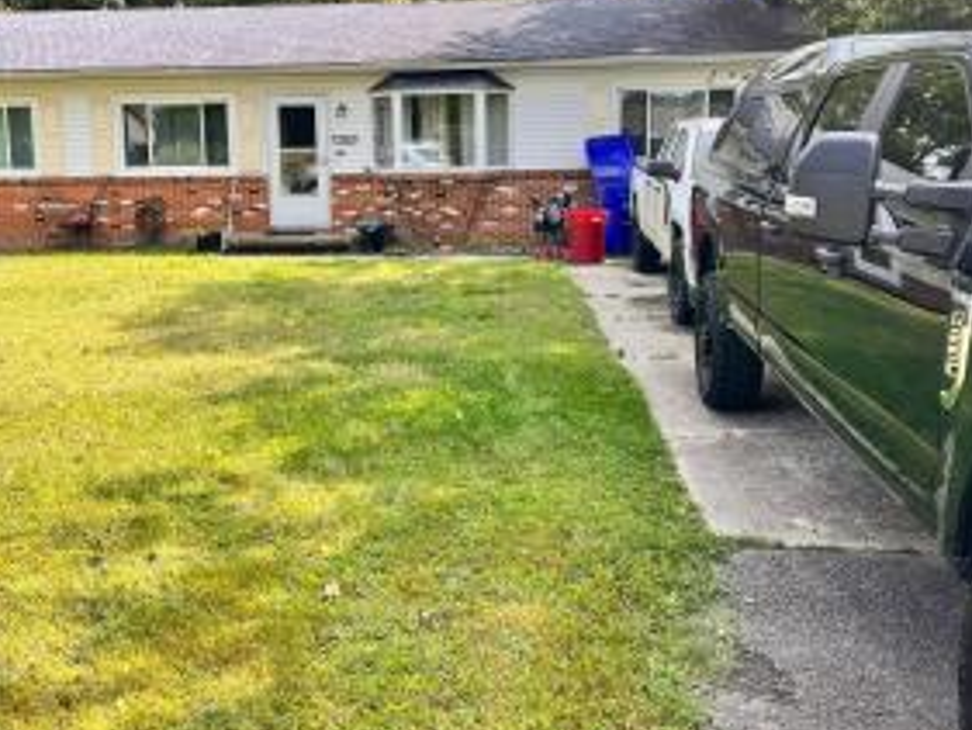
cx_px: 412
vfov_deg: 38.6
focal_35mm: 37
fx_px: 1039
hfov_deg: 49.9
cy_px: 301
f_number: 1.6
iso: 50
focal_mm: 5.1
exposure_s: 1/913
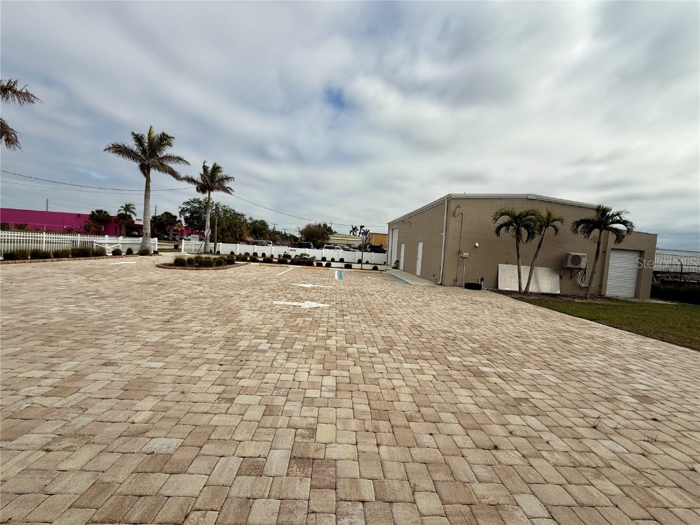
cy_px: 262
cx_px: 350
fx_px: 283
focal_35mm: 14
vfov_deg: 85.7
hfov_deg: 102.1
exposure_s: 1/5155
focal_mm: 2.22
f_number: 2.2
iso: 50
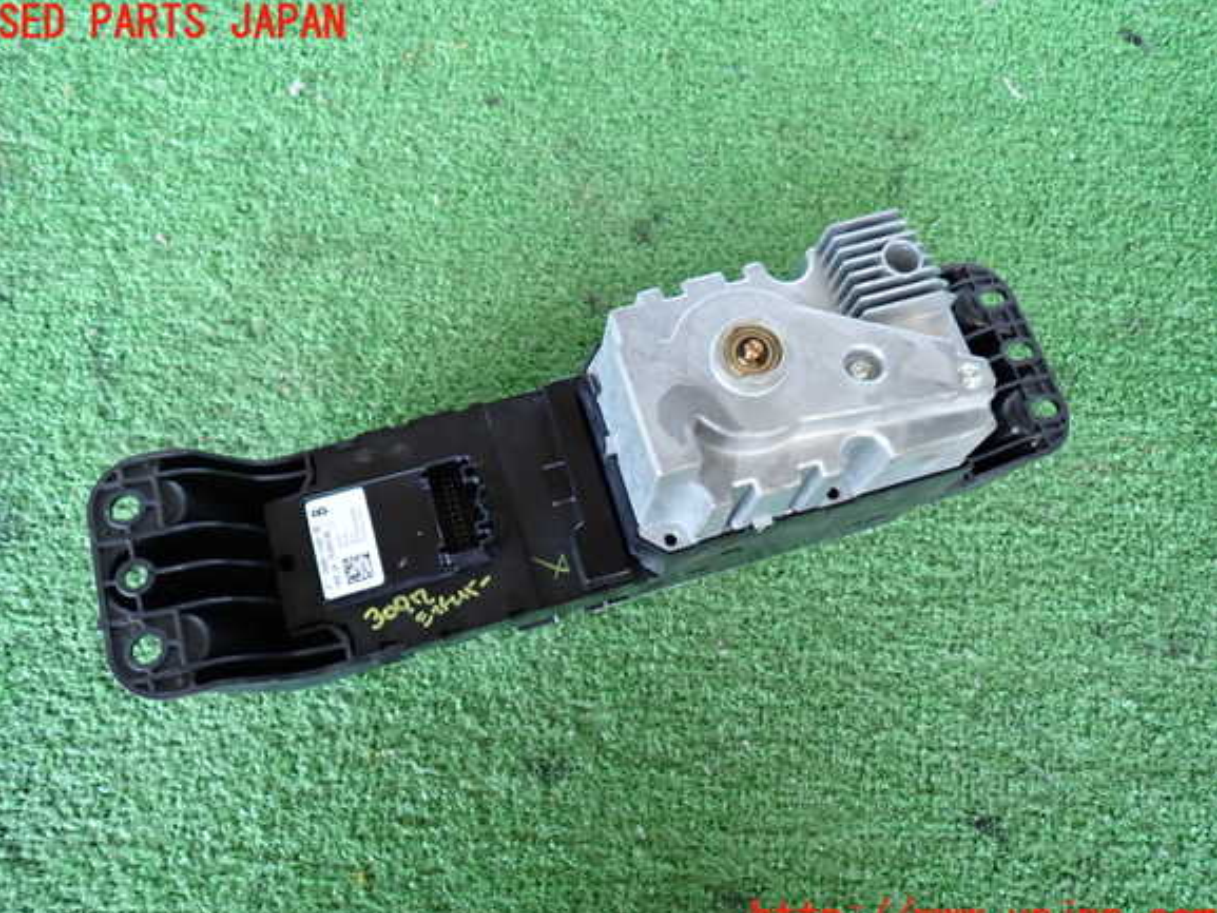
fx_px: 914
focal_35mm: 26
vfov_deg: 53.1
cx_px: 595
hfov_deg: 67.3
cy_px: 472
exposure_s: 1/30
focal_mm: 4.5
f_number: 2
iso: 250
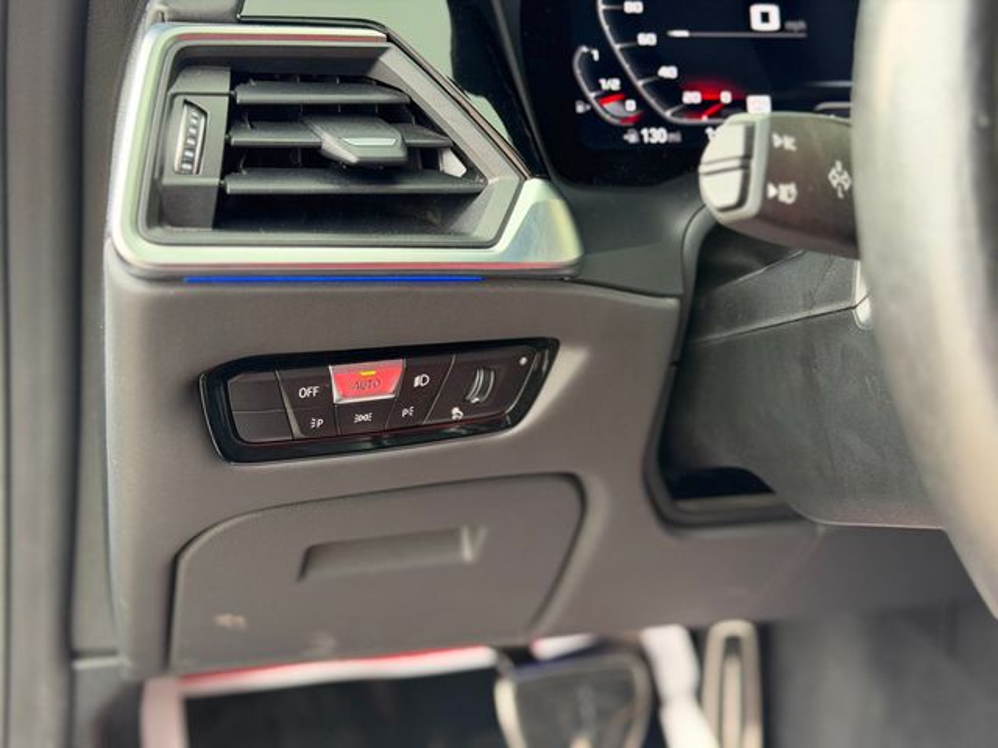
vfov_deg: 30.3
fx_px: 1384
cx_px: 499
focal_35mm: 48
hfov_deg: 39.7
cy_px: 374
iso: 200
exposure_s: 1/160
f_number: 1.78
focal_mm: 6.76
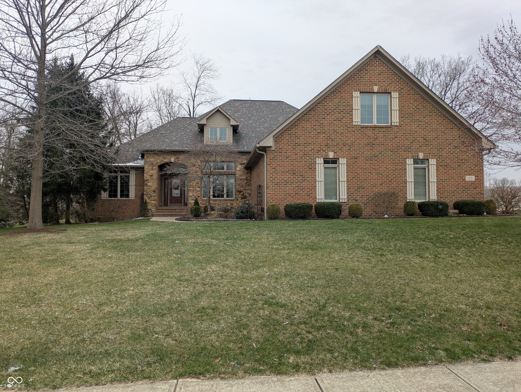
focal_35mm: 25
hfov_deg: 69.4
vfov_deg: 54.9
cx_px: 260
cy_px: 196
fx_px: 376
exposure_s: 1/363
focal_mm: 5.43
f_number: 1.89
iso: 48
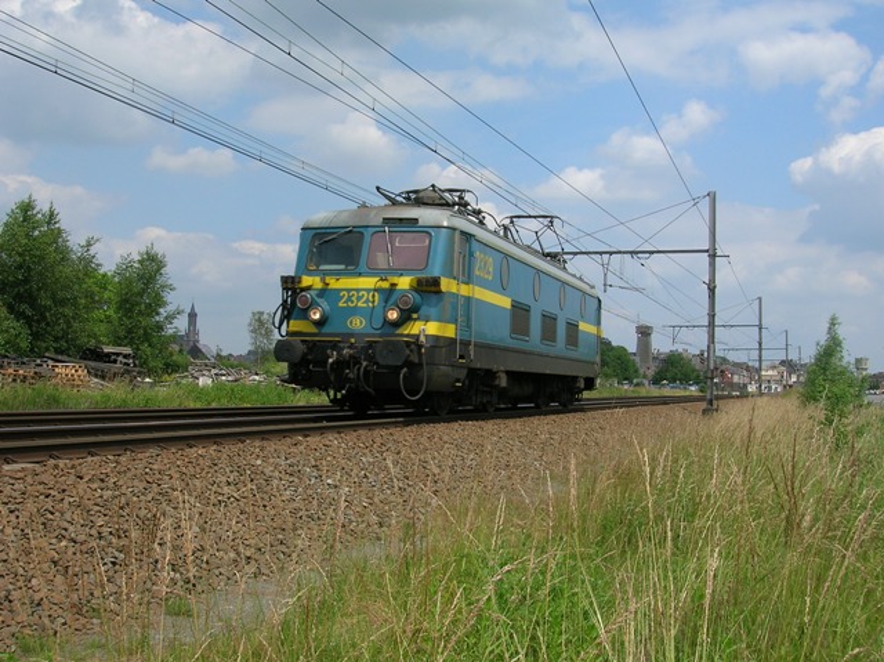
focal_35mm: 42
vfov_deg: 34.3
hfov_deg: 44.8
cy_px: 331
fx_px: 1072
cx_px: 442
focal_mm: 7
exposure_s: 1/497
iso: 50
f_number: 5.2
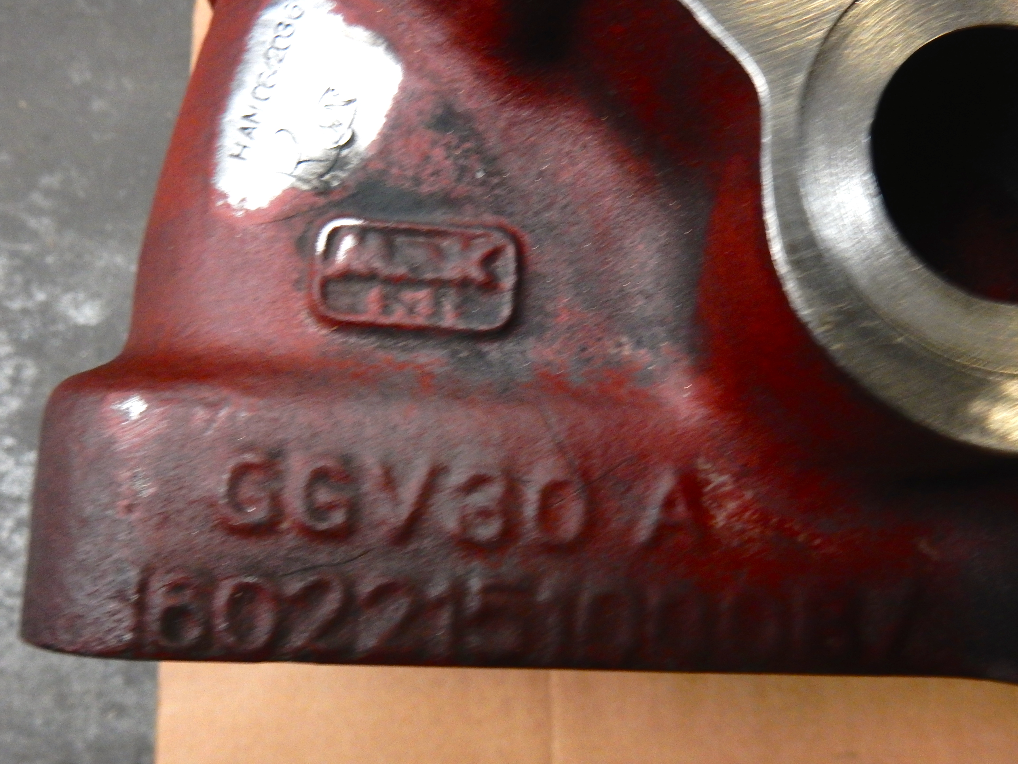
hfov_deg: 60.0
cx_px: 509
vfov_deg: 46.8
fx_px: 882
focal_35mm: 30
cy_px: 382
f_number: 4
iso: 400
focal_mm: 5.4
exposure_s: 1/13
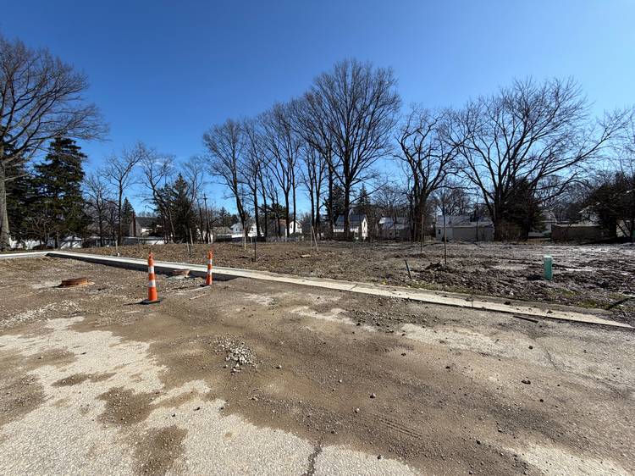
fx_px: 257
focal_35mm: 14
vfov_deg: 85.6
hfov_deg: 102.1
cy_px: 238
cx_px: 318
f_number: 2.2
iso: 20
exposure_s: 1/820
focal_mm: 2.22
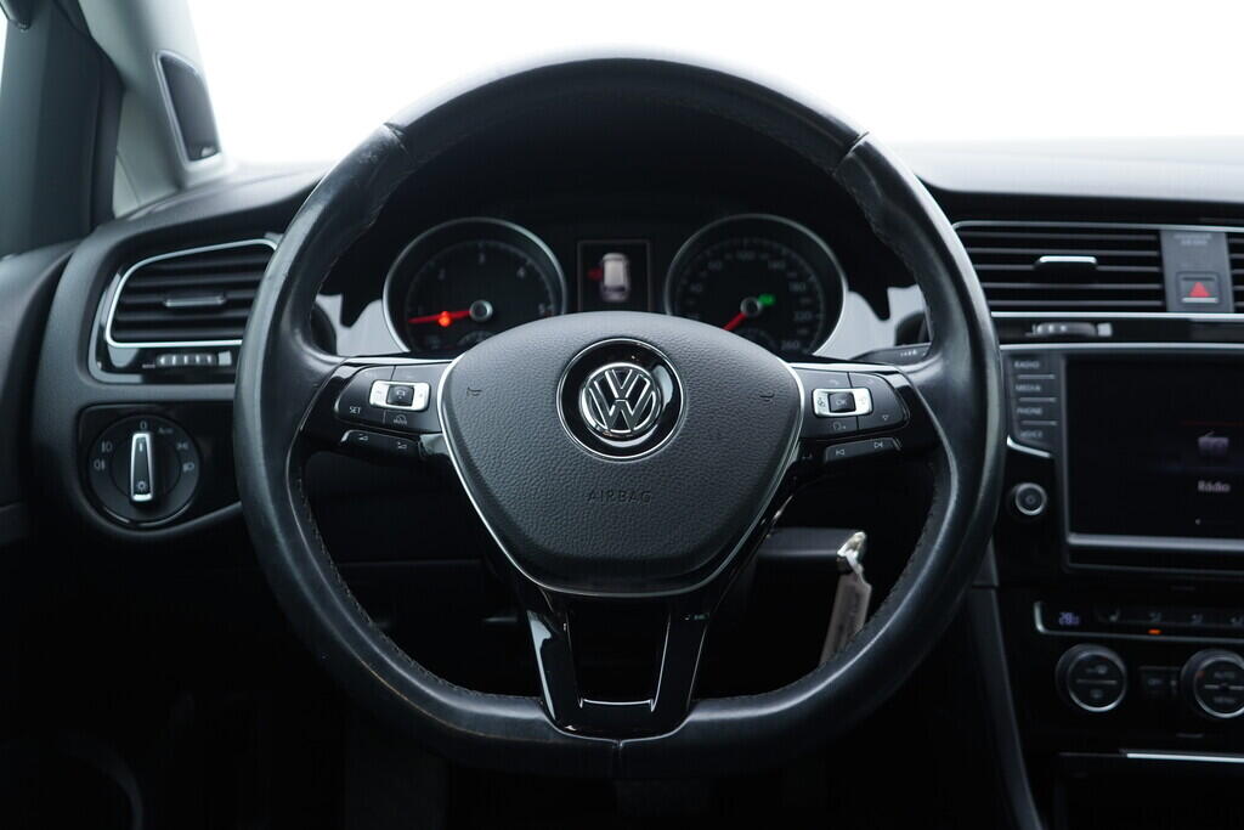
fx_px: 1244
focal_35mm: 36
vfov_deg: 36.9
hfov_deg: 53.1
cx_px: 622
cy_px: 415
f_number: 2.8
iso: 200
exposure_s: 1/40
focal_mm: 24
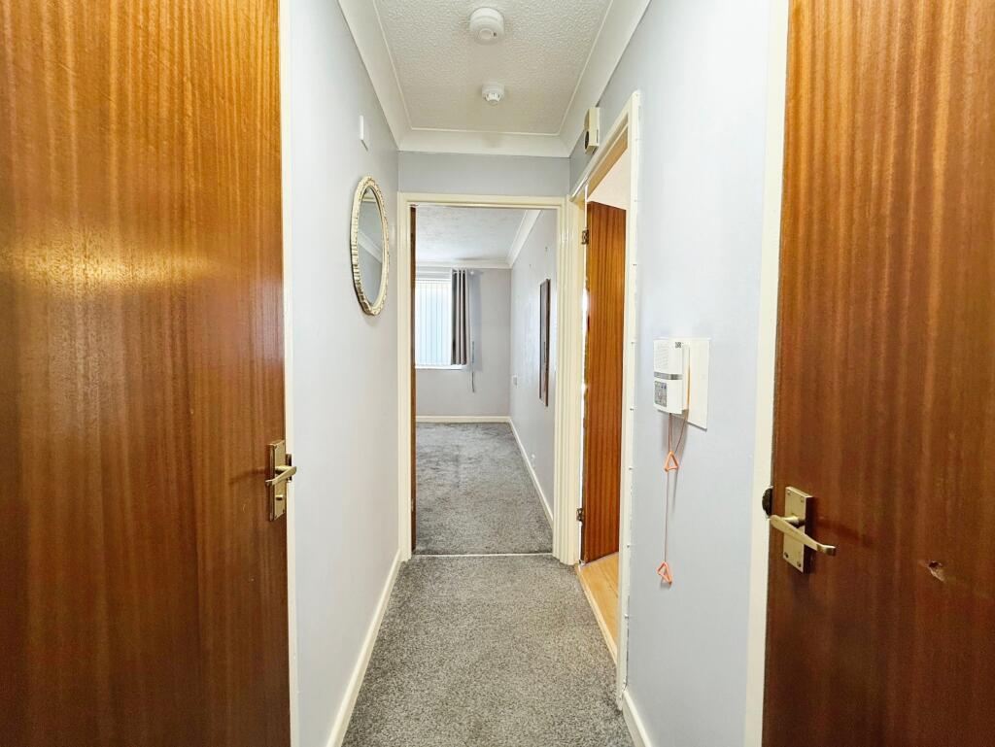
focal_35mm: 14
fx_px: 403
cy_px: 374
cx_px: 498
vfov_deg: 85.7
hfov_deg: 102.0
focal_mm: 2.22
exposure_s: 1/50
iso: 200
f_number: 2.2
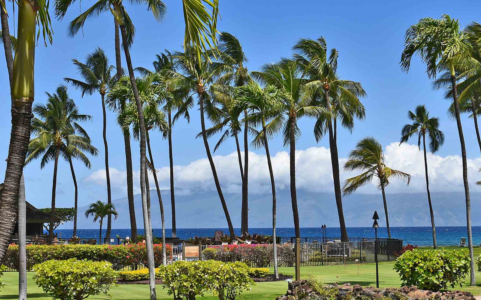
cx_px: 297
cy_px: 239
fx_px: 878
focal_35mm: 67
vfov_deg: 19.2
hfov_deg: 30.5
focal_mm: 38
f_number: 11
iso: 100
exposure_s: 1/200
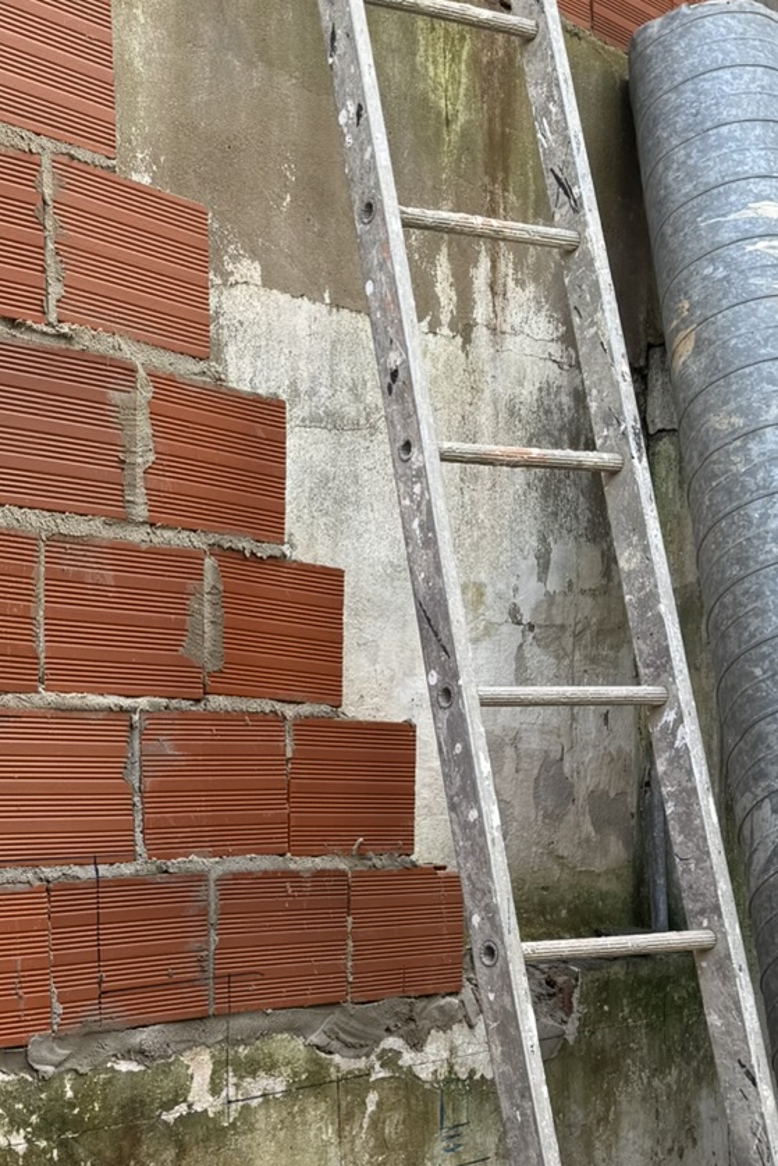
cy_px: 929
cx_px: 43
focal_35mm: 61
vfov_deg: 32.0
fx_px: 1976
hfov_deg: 21.6
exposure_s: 1/306
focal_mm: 6.76
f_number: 1.78
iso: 80
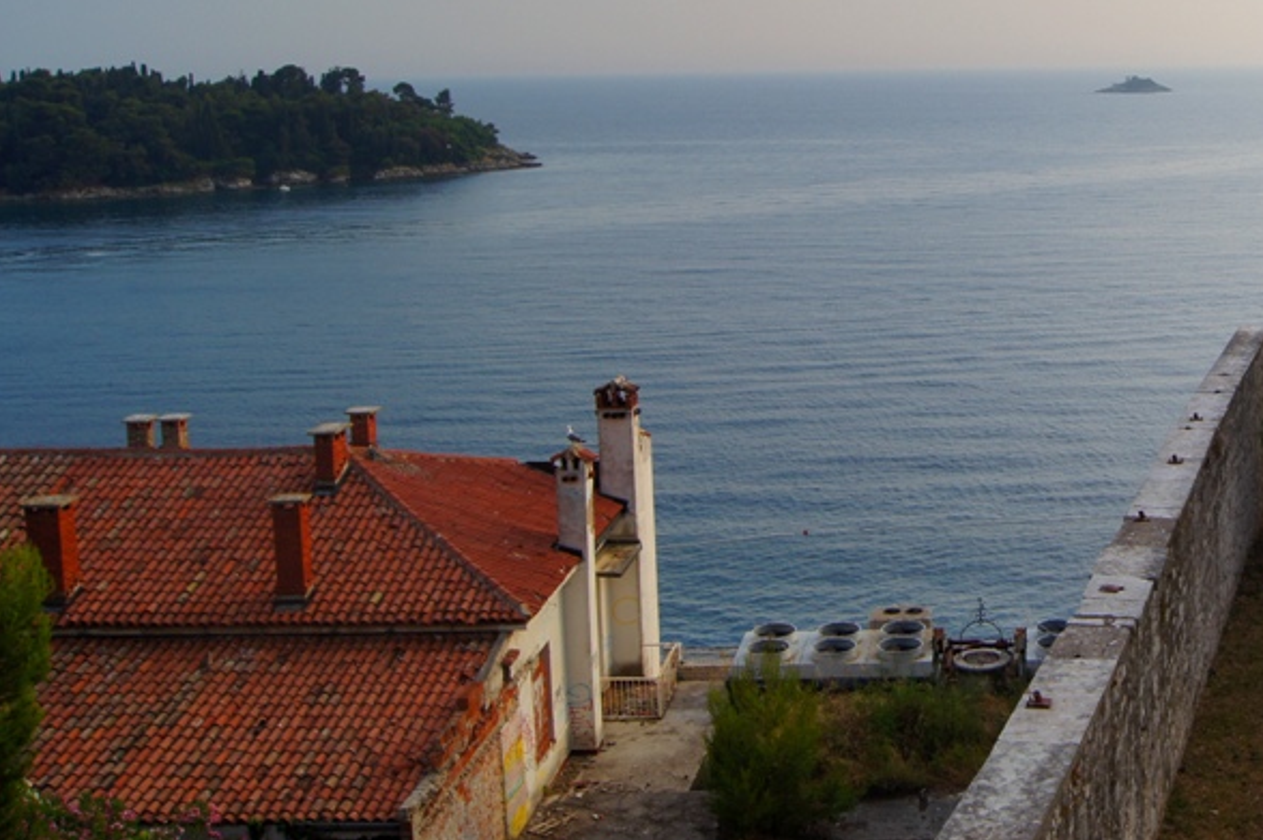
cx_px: 1098
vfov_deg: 28.0
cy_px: 161
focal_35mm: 47
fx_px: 1647
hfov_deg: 39.4
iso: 100
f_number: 10
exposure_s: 1/50
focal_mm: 18
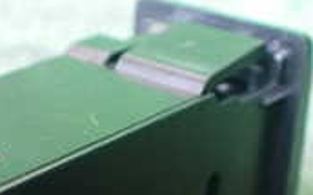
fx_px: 946
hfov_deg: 18.7
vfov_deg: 11.6
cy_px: 202
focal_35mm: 111
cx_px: 91
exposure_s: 1/50
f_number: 2.3
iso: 800
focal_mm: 5.4
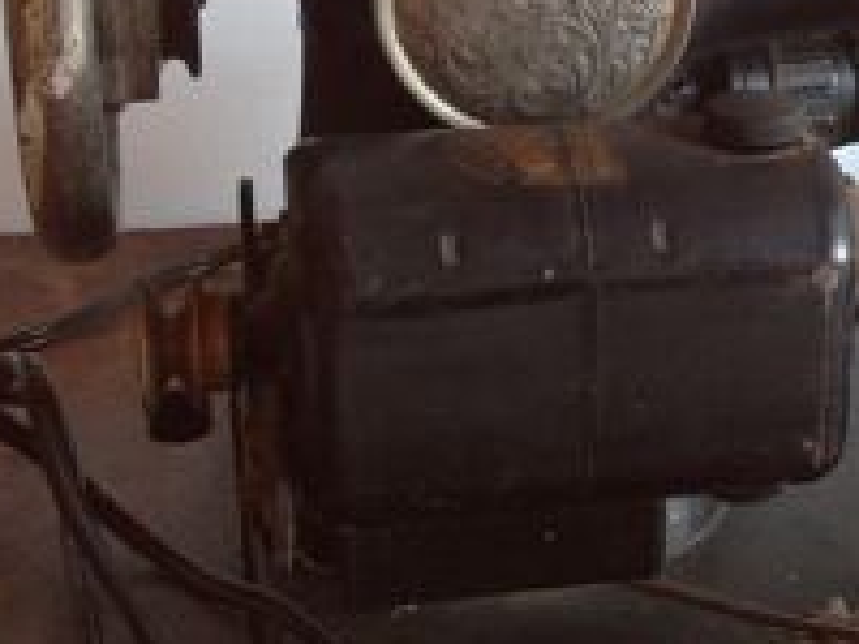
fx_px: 2084
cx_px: 838
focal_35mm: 84
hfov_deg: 22.5
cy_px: 182
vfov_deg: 17.5
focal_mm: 4.28
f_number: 2.4
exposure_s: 1/17
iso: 50
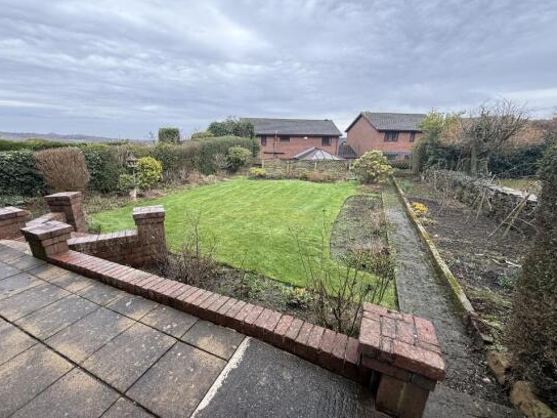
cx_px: 269
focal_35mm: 15
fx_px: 241
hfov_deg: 98.1
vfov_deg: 81.7
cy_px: 215
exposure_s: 1/109
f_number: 2.2
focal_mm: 2.22
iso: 64
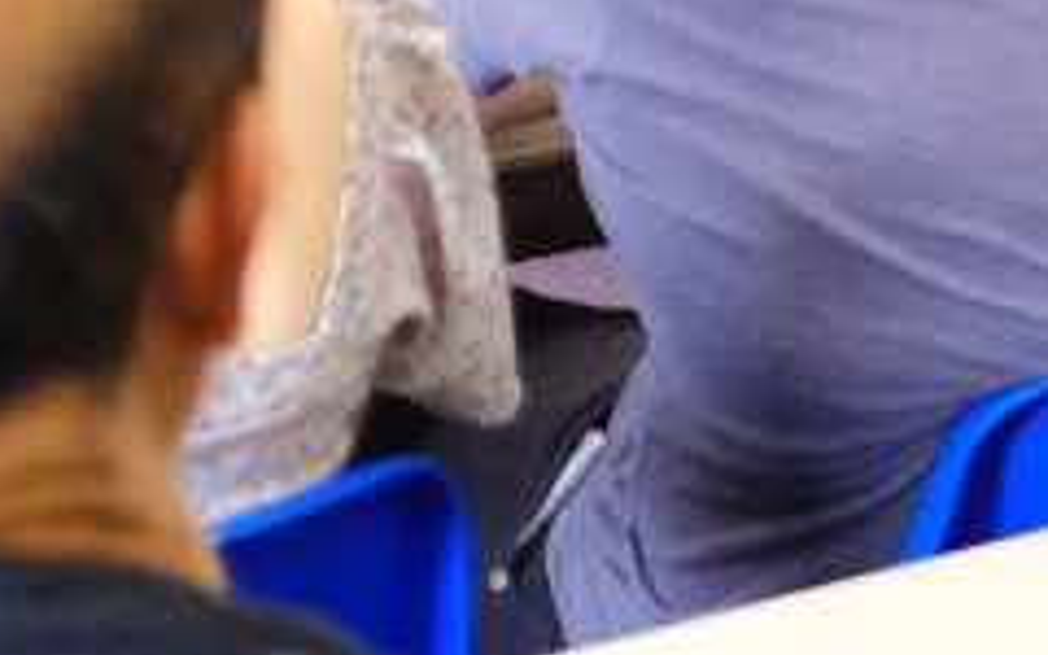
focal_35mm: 264
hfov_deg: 7.9
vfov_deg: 4.7
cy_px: -1371
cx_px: 1039
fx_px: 7540
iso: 2500
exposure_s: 1/250
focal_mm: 23
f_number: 2
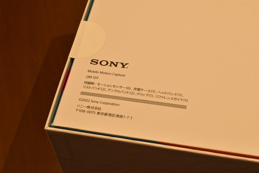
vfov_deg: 19.7
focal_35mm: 69
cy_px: 86
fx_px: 496
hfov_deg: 29.2
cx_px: 130
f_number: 16
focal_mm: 46
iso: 1600
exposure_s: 1/60
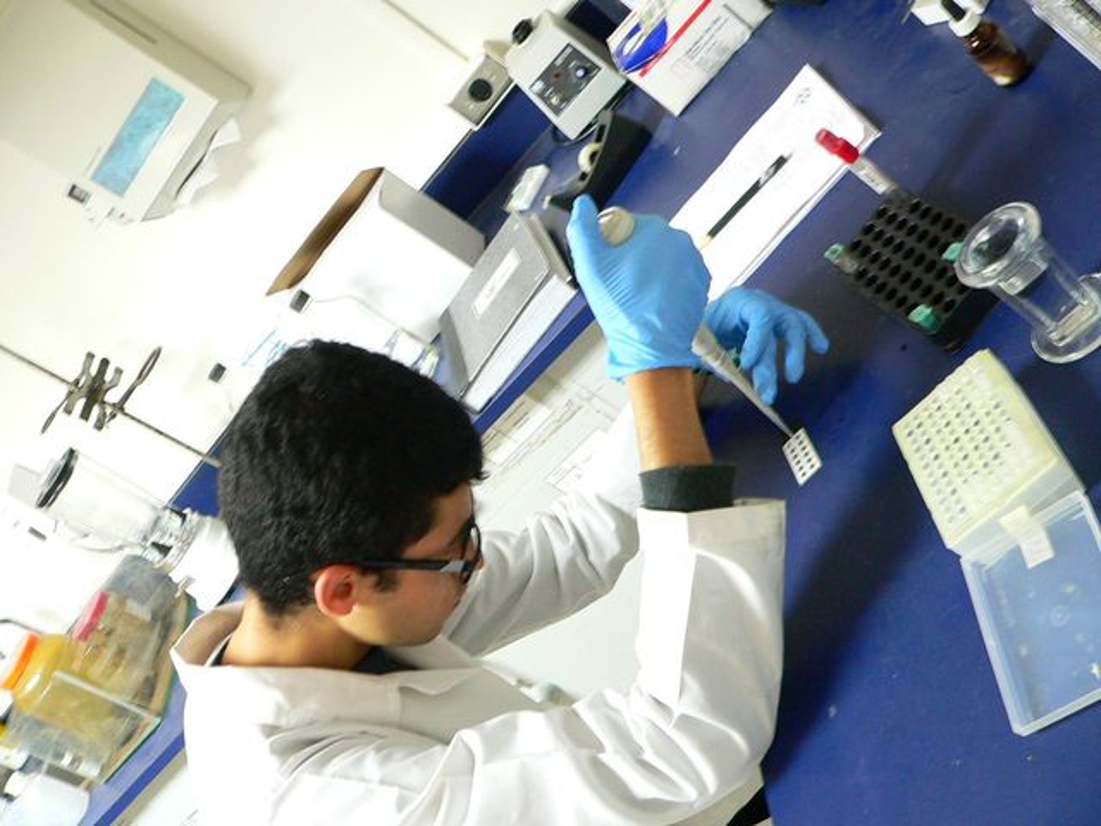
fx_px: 1145
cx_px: 550
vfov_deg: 39.7
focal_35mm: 36
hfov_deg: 51.4
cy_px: 413
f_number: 2.8
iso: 200
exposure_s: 1/4
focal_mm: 6
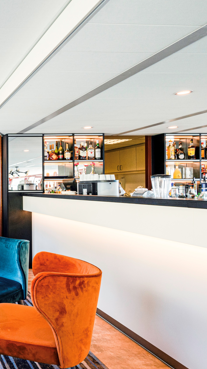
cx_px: -62
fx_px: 283
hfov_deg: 31.2
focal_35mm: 29
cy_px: 187
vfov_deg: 66.1
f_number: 8
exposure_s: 1/20
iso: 250
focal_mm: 12
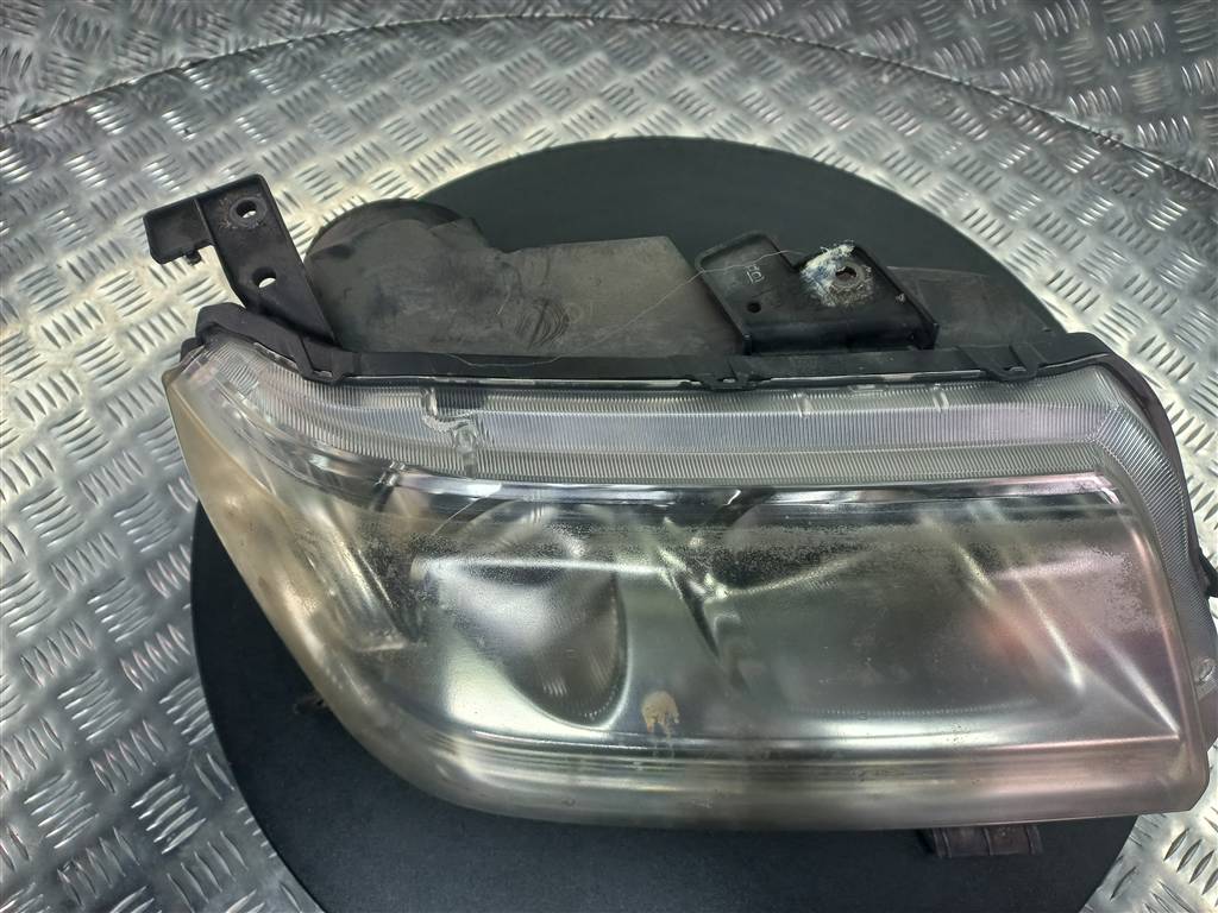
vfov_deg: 54.9
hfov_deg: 69.4
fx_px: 880
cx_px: 609
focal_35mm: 25
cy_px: 456
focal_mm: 4.6
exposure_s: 1/50
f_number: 1.8
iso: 40
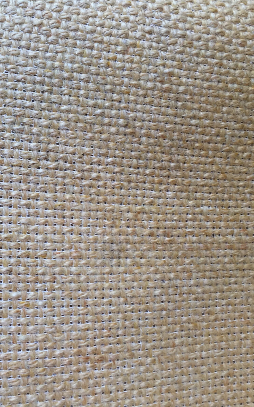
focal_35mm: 42
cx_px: 20
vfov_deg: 47.2
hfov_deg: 29.2
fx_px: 465
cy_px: 199
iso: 40
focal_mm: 4.15
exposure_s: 1/100
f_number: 2.2
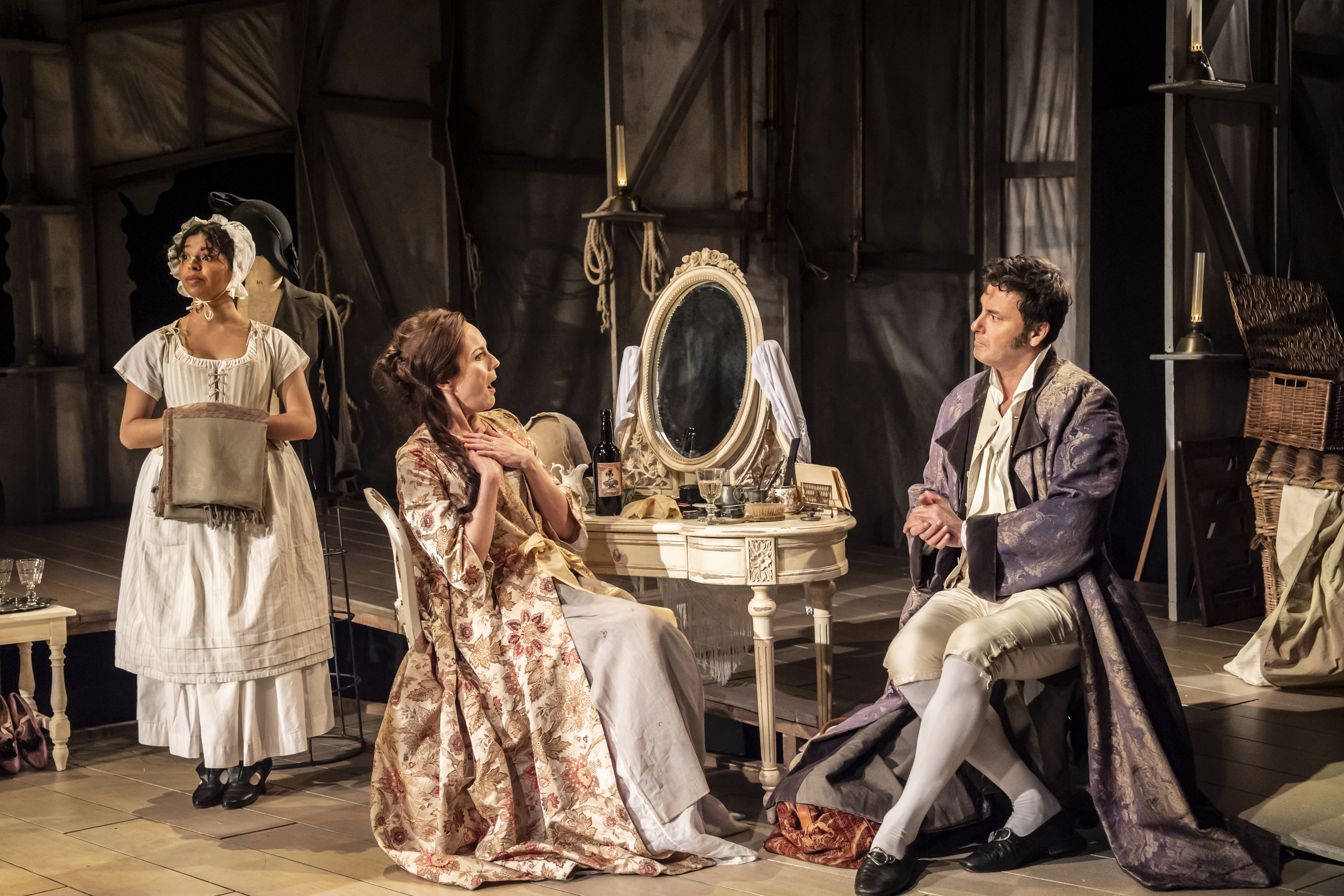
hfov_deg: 41.9
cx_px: 672
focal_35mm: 47
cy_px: 448
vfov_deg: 28.6
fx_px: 1755
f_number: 4
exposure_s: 1/200
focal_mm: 47
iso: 2500
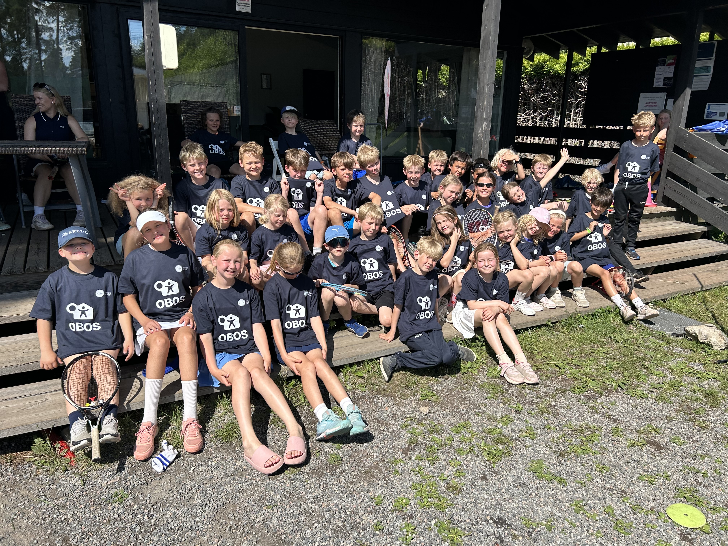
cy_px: 273
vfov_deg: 53.1
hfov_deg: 67.3
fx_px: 547
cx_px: 364
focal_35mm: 26
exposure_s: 1/3165
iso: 50
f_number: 1.5
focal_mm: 5.7
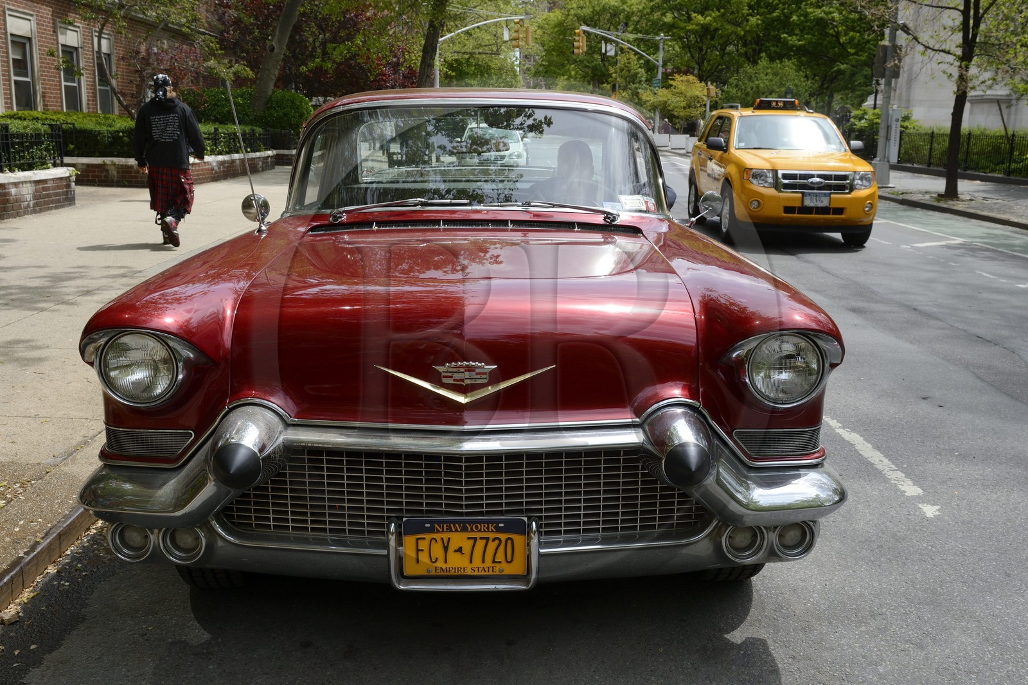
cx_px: 514
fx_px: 914
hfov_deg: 58.7
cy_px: 342
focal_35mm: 32
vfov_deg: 41.1
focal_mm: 32
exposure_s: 1/320
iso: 400
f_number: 11
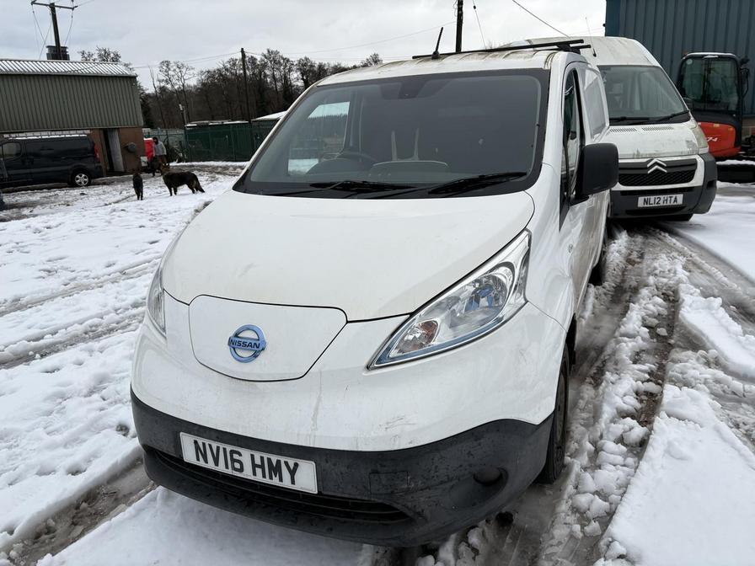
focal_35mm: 26
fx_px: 567
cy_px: 283
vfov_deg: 53.1
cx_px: 378
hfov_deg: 67.3
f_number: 1.6
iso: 50
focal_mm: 5.96
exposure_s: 1/810
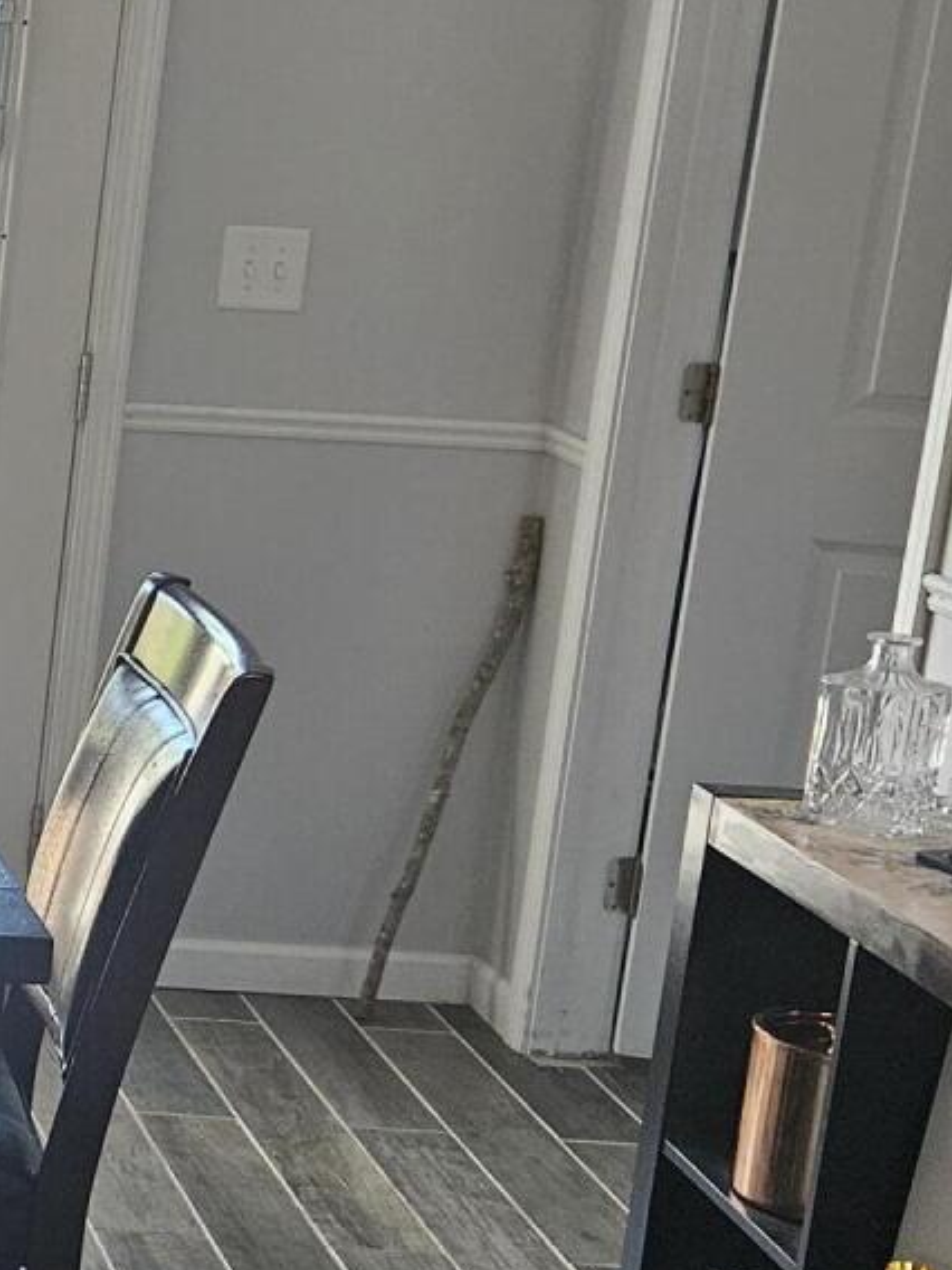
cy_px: 673
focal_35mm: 81
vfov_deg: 24.1
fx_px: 2970
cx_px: -657
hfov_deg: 16.0
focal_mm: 5.4
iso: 400
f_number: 1.8
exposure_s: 1/170
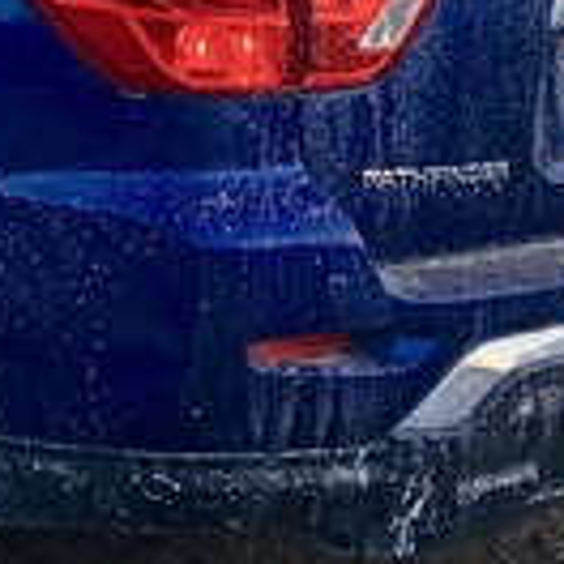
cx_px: -197
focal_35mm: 124
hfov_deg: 13.5
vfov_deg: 13.4
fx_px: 2286
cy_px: -214
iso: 25
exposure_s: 1/131
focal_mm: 4.15
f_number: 2.2
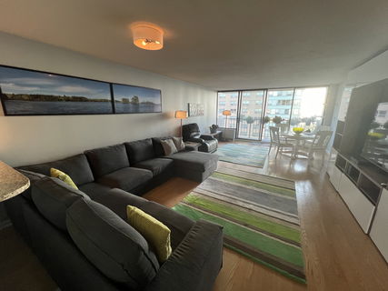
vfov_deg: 89.9
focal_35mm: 13
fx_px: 146
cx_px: 194
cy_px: 146
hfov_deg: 106.2
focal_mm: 1.57
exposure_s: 1/120
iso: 160
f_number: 1.8
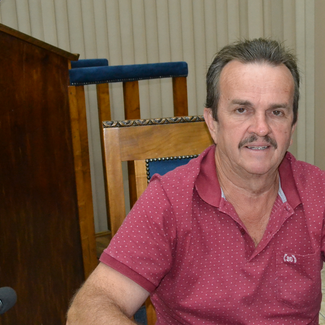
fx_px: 616
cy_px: 183
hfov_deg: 29.0
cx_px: 254
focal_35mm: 58
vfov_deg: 29.5
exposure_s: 1/60
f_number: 7.1
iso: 3200
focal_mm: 26
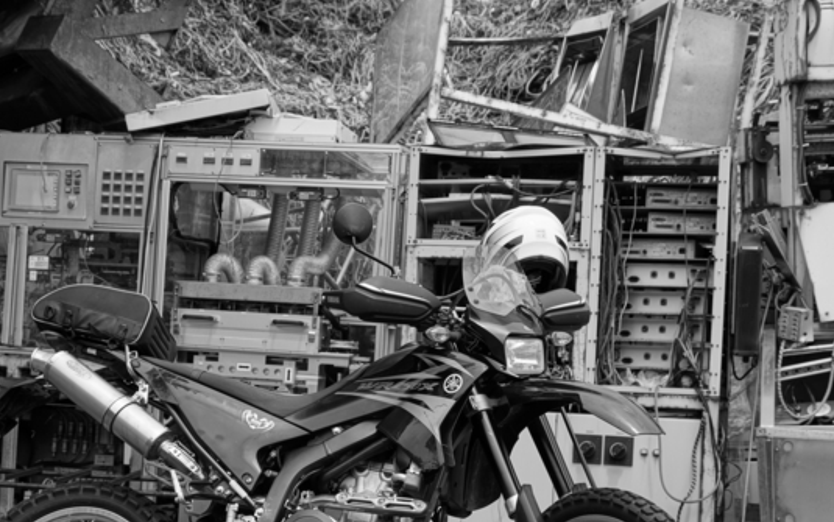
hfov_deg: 32.0
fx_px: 1455
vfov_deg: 20.2
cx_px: 383
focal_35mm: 64
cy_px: 382
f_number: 6.7
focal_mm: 42
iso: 100
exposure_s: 1/200
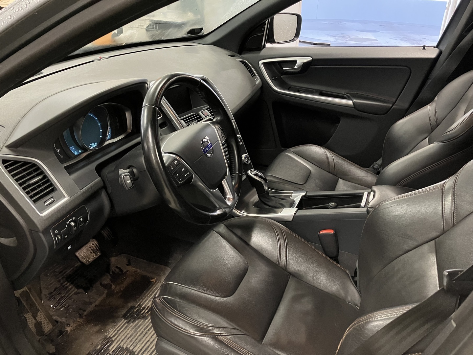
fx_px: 383
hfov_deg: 63.4
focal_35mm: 28
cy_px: 178
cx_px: 236
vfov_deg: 49.7
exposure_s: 1/33
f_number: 1.8
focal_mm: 3.99
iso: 250
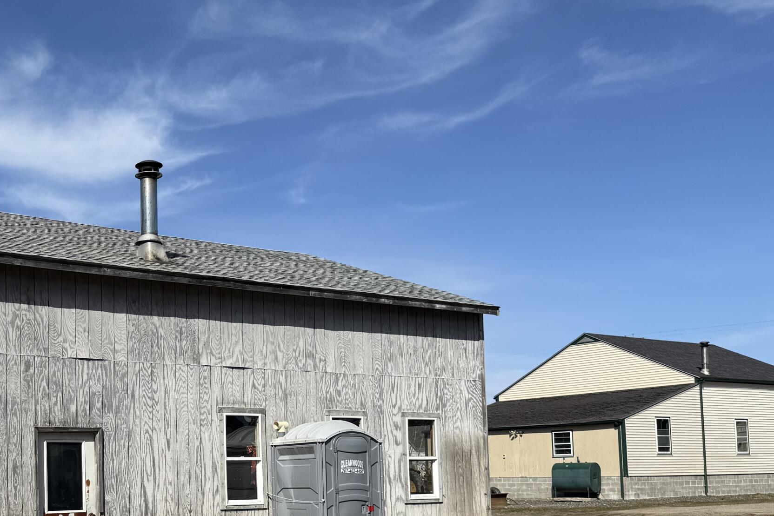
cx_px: 99
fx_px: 967
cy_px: 419
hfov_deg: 40.7
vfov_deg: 29.1
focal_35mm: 45
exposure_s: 1/7353
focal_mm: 6.76
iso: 80
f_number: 1.78
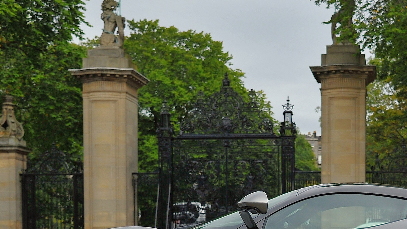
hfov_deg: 33.1
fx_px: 648
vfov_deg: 19.6
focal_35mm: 60
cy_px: 219
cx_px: 365
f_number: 4
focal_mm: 30
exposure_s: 1/800
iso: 640
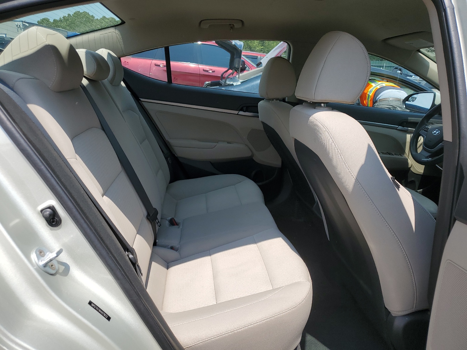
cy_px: 175
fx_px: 351
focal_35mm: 26
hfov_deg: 67.3
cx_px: 234
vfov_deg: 53.1
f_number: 1.5
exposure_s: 1/2000
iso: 50
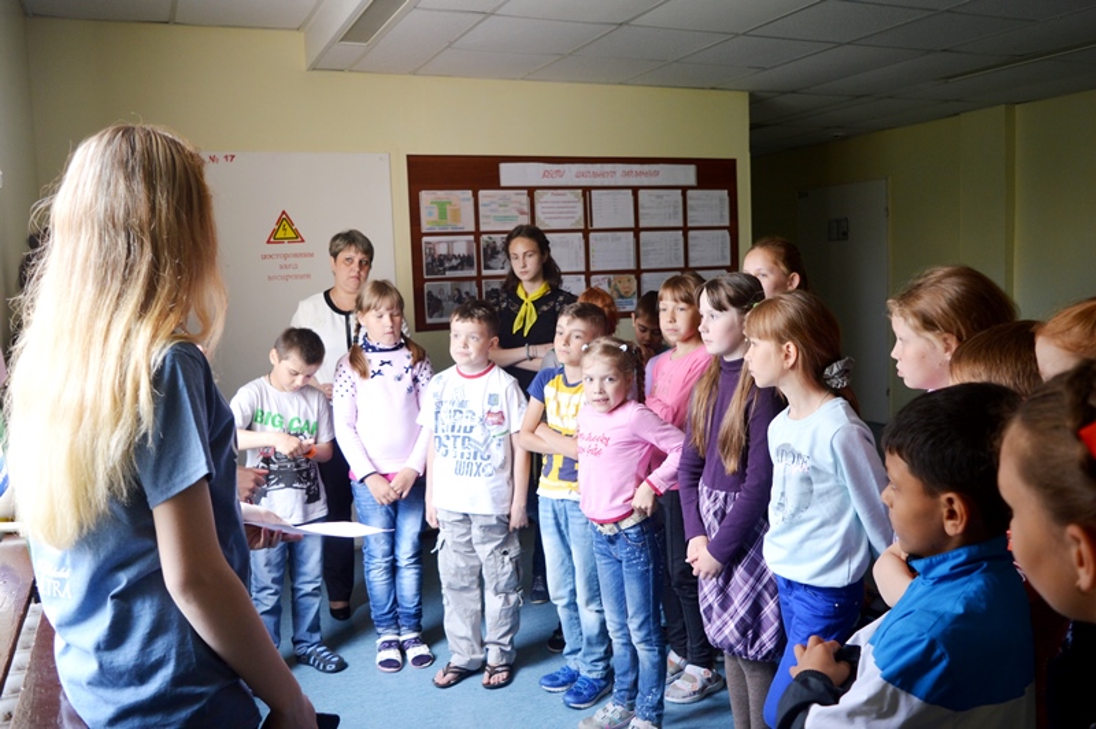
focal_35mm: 32
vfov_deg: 41.6
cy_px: 364
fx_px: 958
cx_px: 548
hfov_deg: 59.5
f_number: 3.8
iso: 400
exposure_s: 1/60
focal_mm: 21
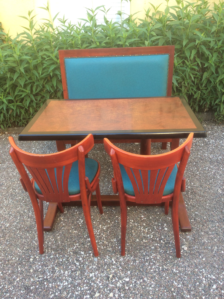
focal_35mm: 29
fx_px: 250
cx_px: 112
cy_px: 150
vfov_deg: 61.7
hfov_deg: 48.2
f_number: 2.2
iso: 40
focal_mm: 4.15
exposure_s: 1/50
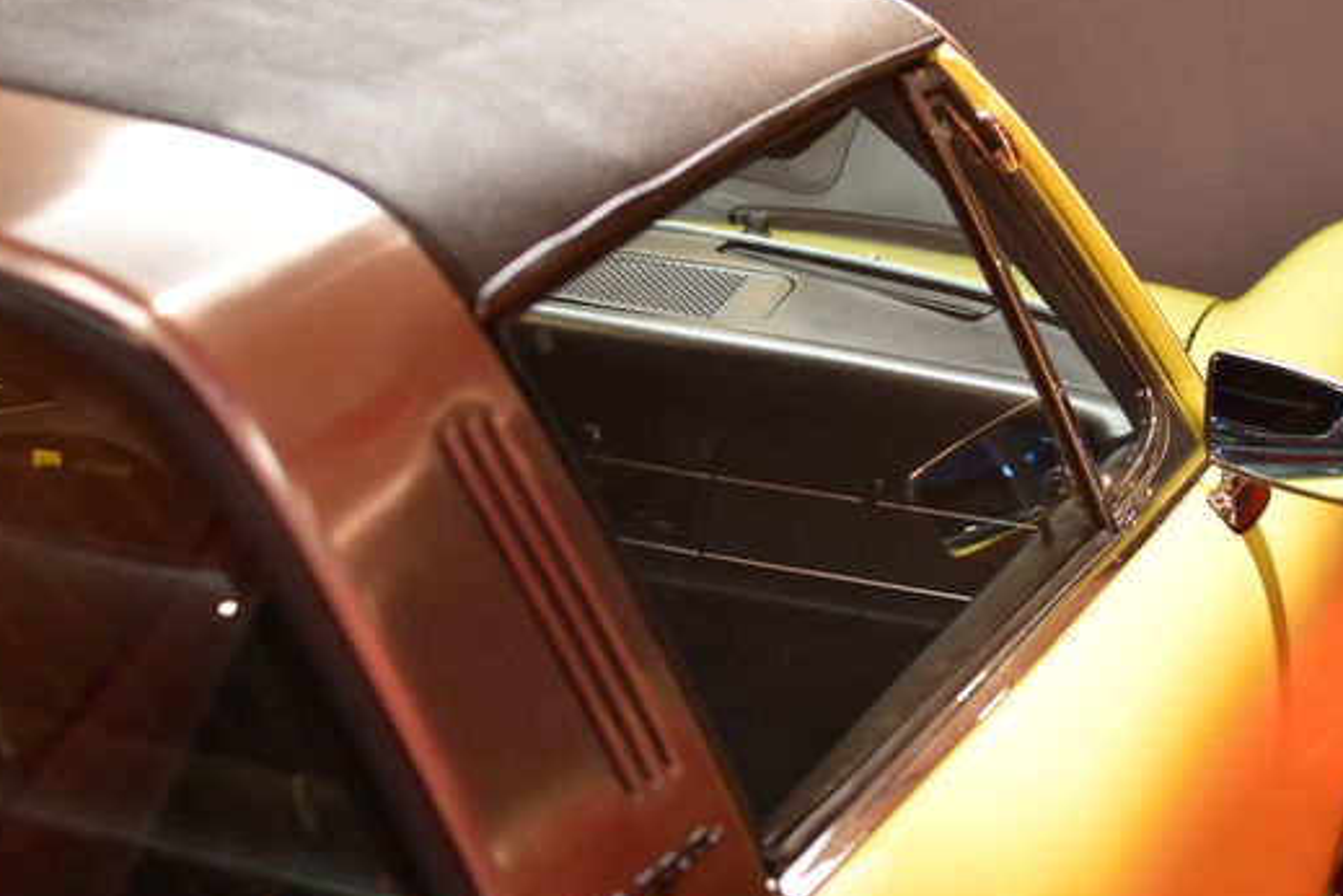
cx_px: 748
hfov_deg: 26.1
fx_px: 2900
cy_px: 438
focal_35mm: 78
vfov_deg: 17.6
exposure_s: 1/60
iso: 800
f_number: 2.8
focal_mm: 35
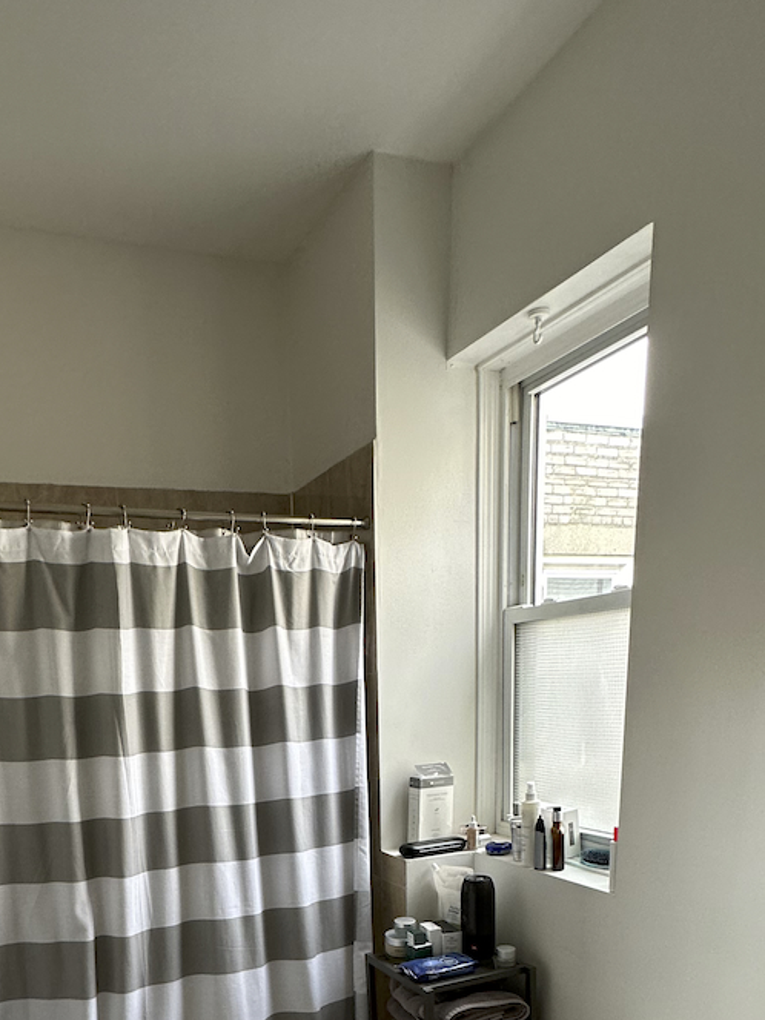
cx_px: 278
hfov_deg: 50.7
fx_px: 796
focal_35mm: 27
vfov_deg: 58.0
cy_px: 877
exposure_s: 1/120
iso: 160
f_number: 2.2
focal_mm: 2.22
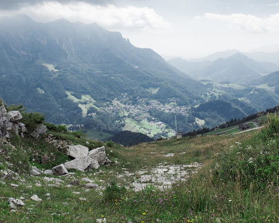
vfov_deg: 29.7
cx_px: 154
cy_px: 112
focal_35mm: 51
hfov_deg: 36.6
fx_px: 421
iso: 200
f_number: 10
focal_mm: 30.2
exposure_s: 1/180
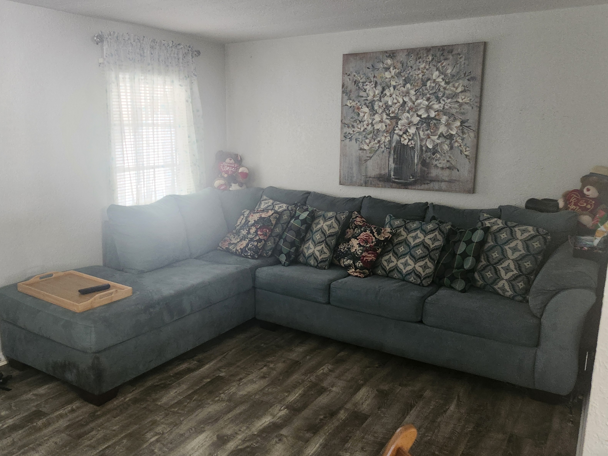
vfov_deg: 48.2
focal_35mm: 29
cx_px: 255
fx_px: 509
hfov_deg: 61.3
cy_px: 225
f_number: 1.8
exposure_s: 1/60
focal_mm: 5.54
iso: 640
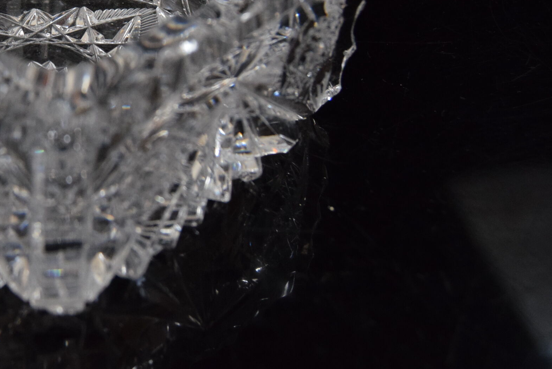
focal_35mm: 86
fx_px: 1320
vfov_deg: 15.7
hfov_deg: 23.0
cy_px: 35
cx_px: 44
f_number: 5.6
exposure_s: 1/125
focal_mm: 30
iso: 1600
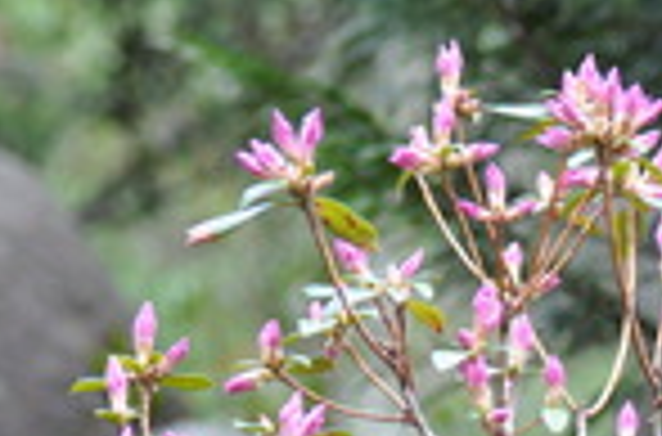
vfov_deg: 3.4
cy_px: 652
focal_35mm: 405
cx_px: 585
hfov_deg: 5.1
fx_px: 7424
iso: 560
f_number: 4
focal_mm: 90
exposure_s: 1/250
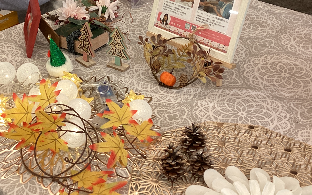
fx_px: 476
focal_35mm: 56
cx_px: 106
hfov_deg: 35.9
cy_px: 52
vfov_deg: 23.0
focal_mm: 3.3
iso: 125
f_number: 2.4
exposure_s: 1/50
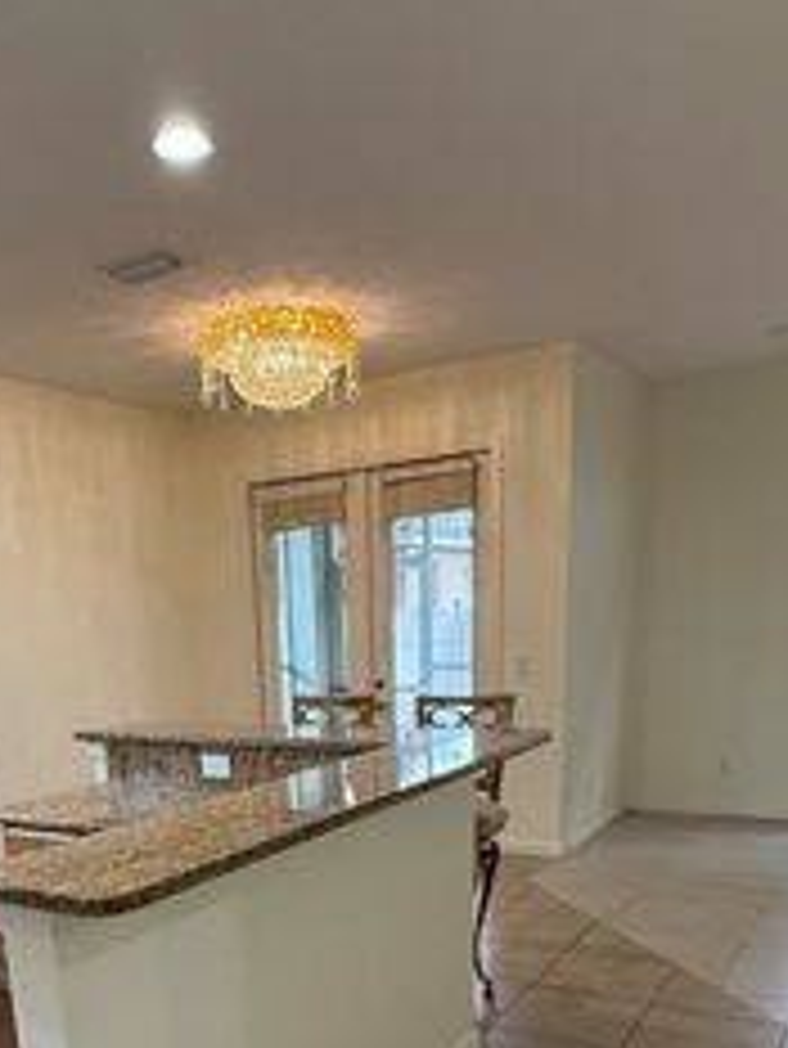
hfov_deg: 43.8
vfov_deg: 51.9
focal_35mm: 32
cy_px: 886
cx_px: 286
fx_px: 970
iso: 400
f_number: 2.2
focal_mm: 2.22
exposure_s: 1/120
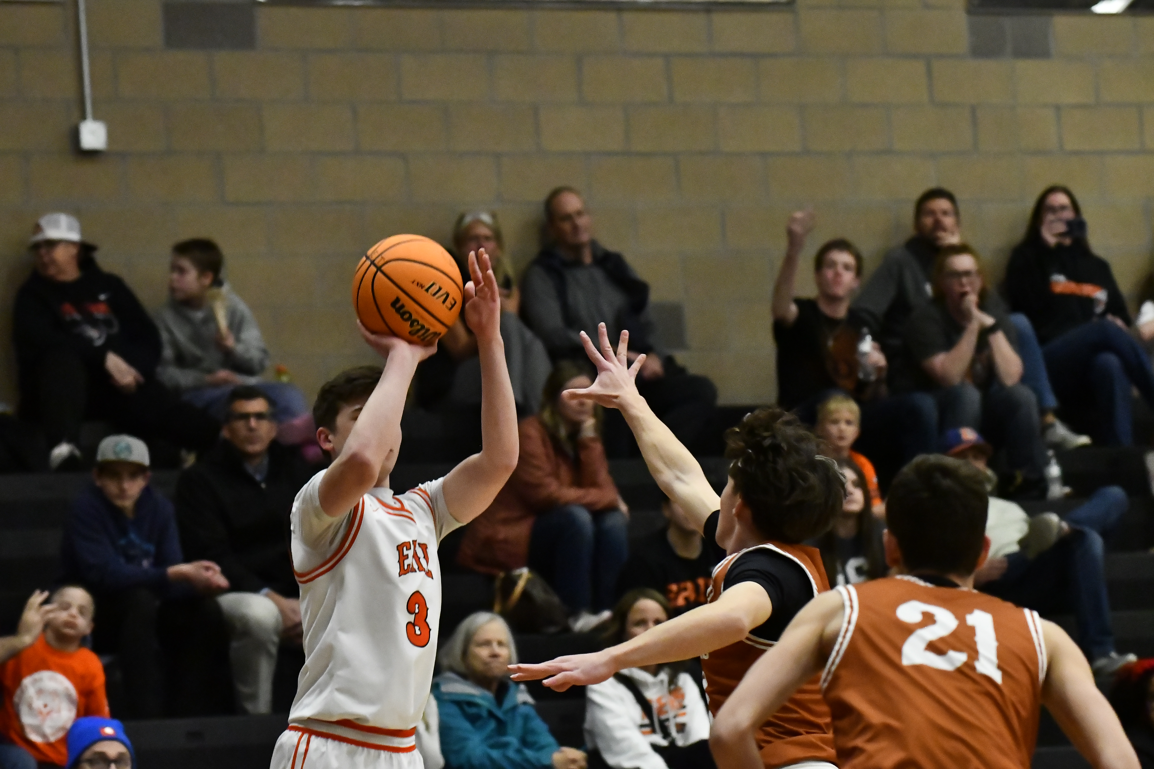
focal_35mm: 183
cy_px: 384
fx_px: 5866
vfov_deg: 7.5
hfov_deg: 11.2
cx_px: 577
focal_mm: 122
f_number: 4
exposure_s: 1/1000
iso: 10000
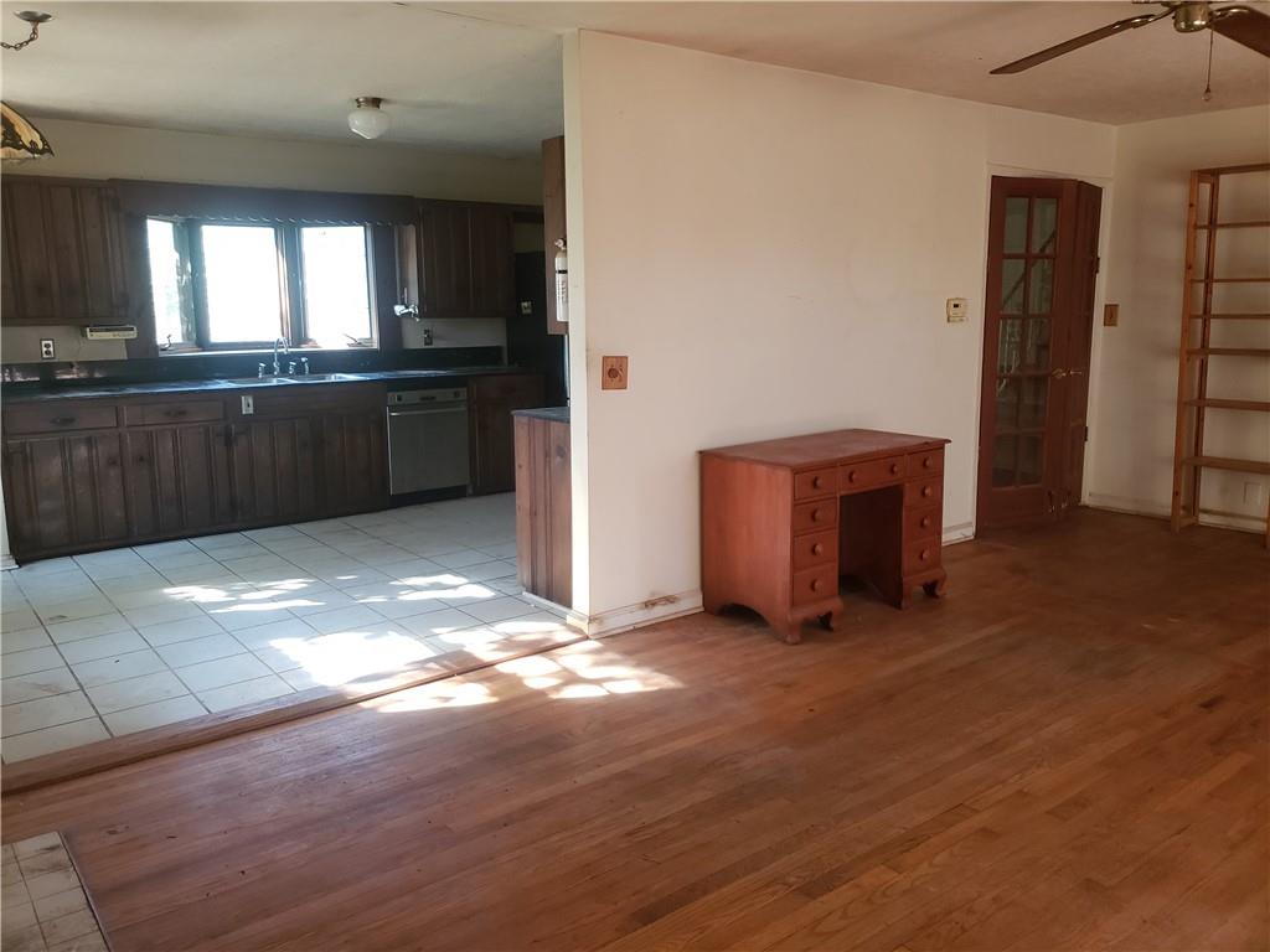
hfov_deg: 67.3
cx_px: 635
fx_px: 954
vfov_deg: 53.1
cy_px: 476
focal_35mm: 26
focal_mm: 4.3
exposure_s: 1/60
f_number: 1.5
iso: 250
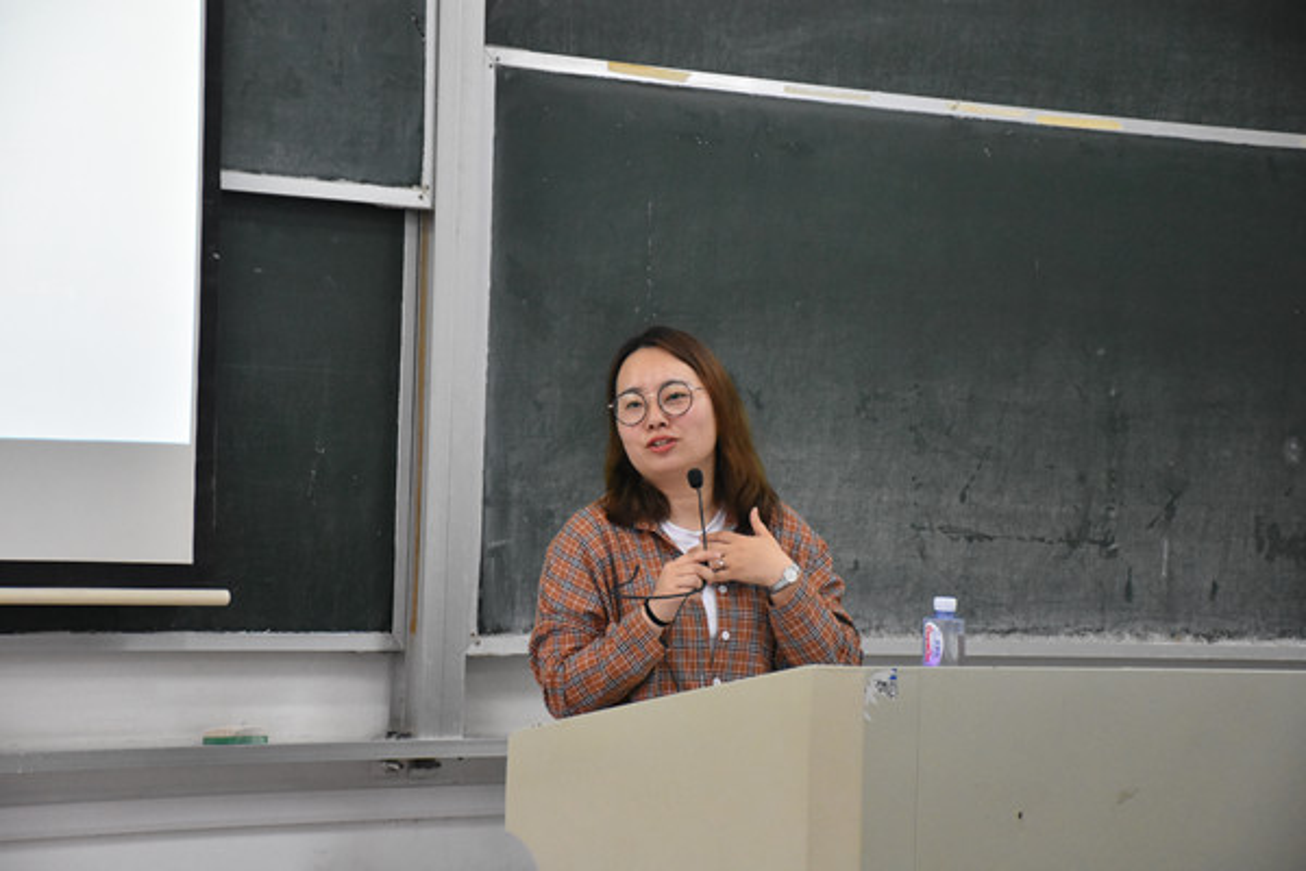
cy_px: 436
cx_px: 653
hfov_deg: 18.2
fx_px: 4081
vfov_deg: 12.2
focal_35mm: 112
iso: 3200
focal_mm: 75
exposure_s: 1/125
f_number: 5.6
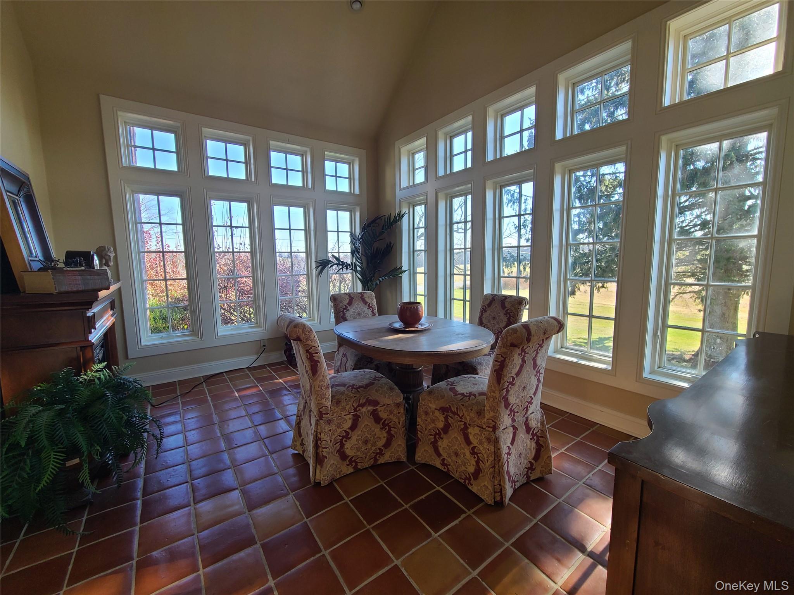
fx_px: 298
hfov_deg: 106.2
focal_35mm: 13
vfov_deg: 89.9
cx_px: 397
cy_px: 298
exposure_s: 1/120
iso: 64
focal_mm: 2.2
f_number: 2.2
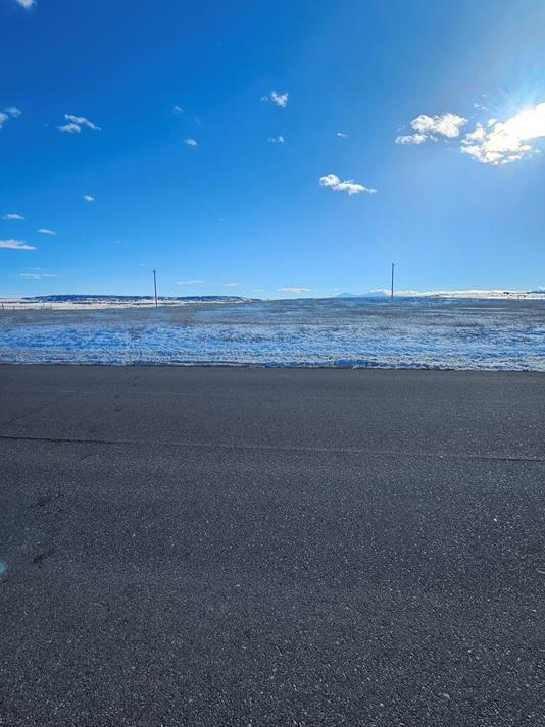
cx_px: 277
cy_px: 341
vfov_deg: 102.0
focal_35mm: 14
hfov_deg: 85.6
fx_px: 294
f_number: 2.2
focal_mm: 2.2
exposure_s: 1/3483
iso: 50
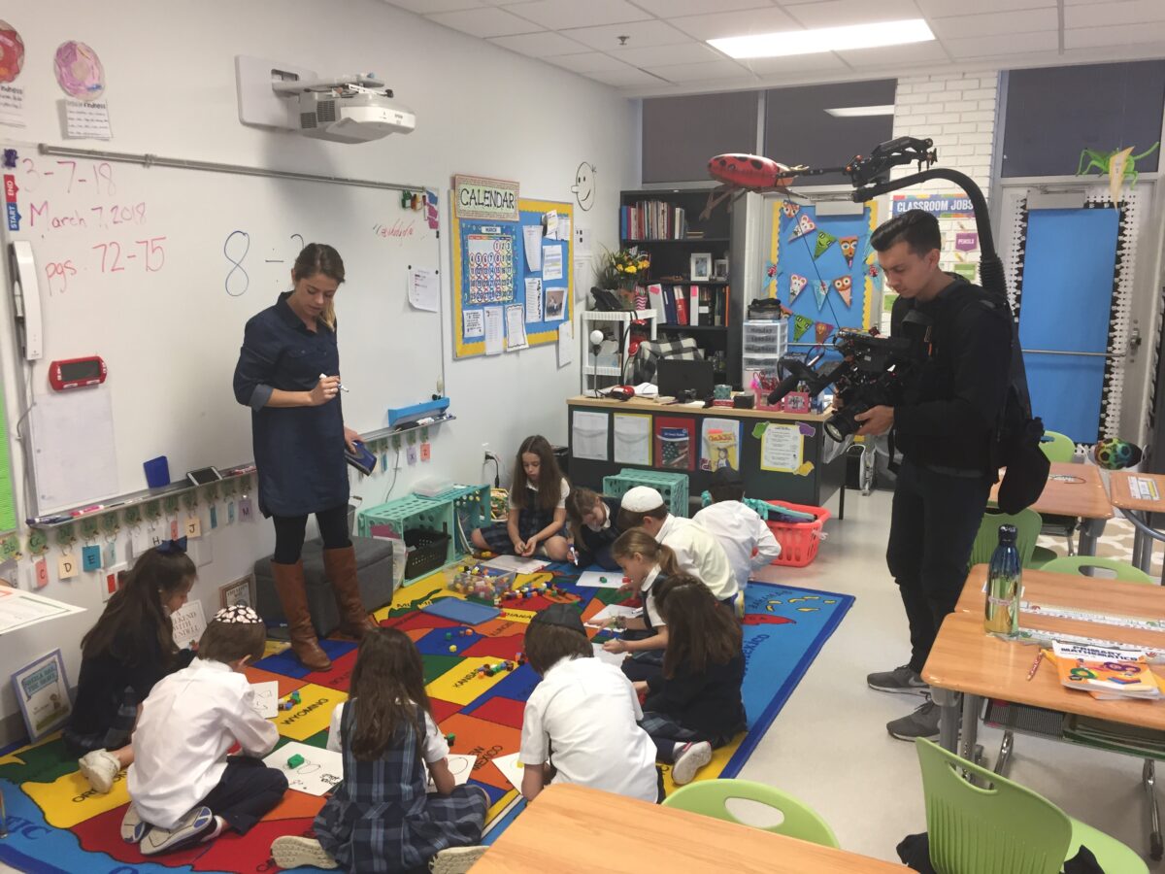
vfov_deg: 48.2
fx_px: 976
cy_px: 437
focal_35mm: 29
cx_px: 582
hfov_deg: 61.7
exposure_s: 1/30
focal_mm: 4.15
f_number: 2.2
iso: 80
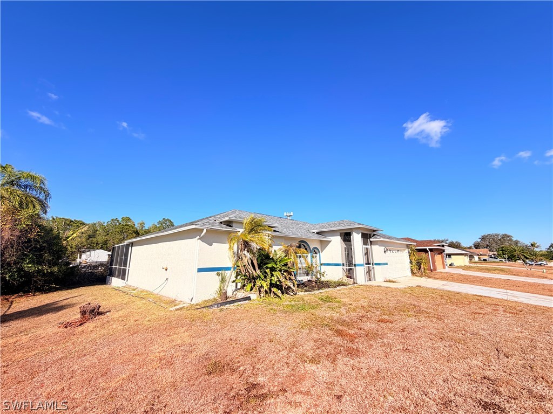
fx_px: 224
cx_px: 276
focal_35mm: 14
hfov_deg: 102.1
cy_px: 207
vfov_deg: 85.7
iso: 20
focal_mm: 2.22
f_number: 2.2
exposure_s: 1/1068
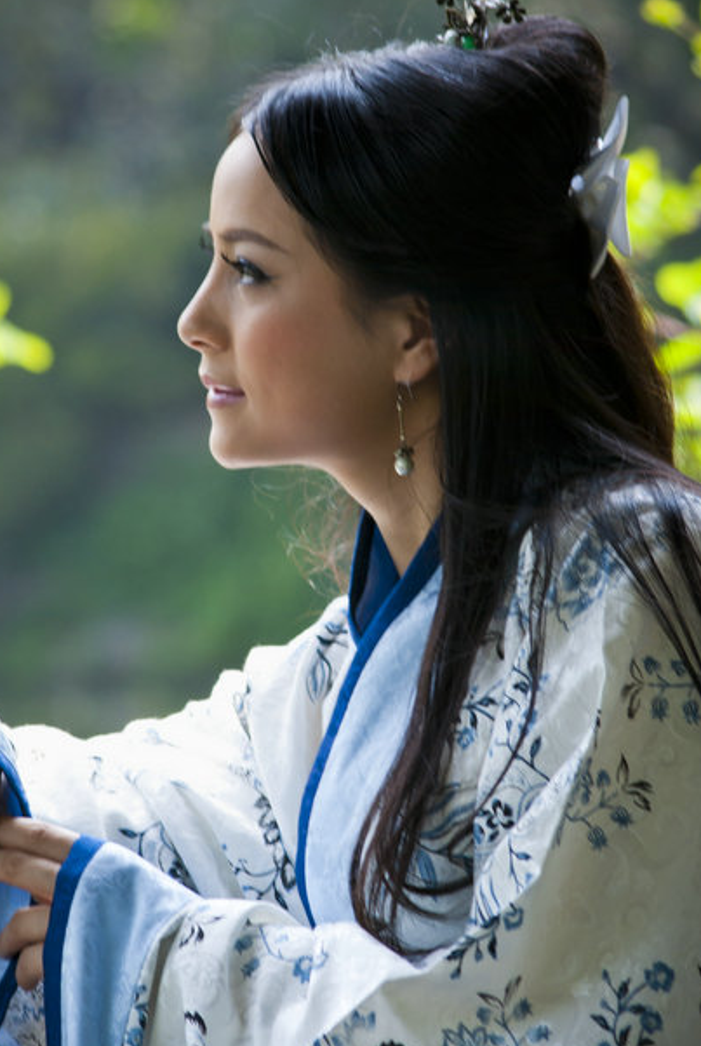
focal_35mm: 299
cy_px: 544
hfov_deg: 4.6
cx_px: 284
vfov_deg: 6.9
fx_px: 8690
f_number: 5.6
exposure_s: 1/125
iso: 100
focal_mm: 135
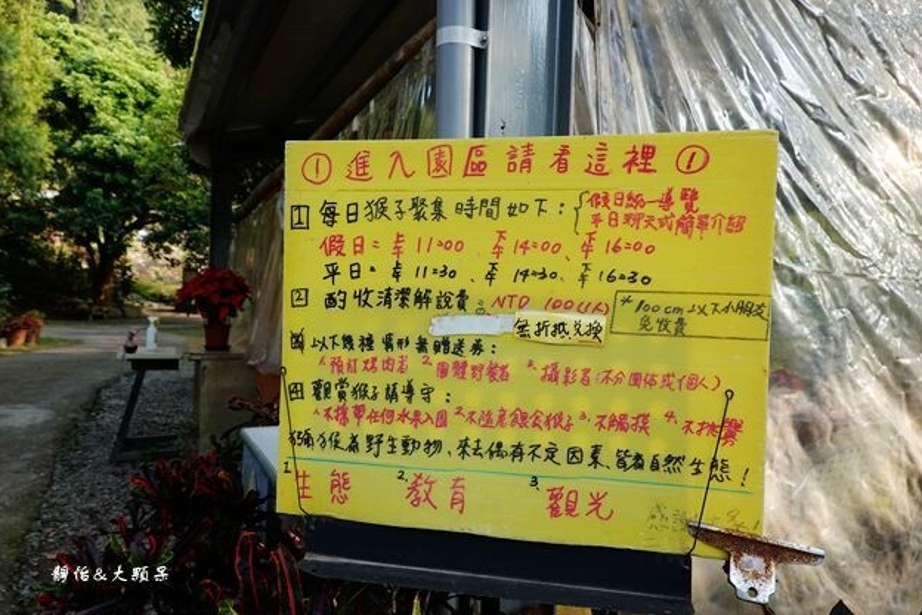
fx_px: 640
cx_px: 464
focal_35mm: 25
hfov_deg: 71.5
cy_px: 307
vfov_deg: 51.3
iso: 125
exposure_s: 1/160
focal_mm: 9
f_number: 2.8
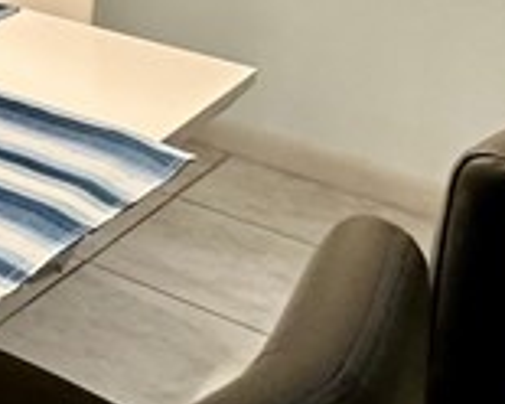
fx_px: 1345
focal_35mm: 90
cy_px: -401
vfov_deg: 14.3
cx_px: -593
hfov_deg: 15.4
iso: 160
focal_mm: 2.22
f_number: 2.2
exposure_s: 1/60
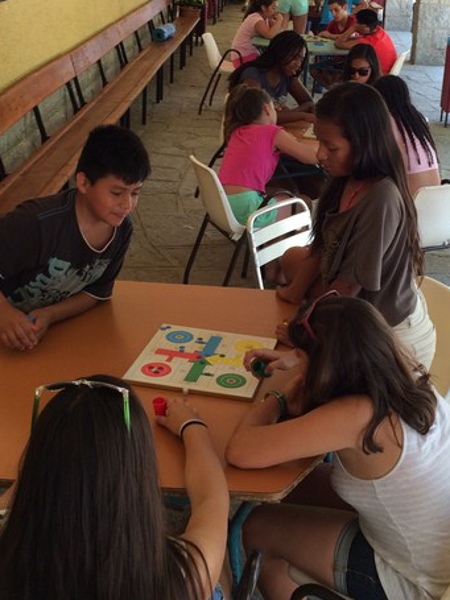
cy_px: 214
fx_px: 884
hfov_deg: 28.4
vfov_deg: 37.2
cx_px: 280
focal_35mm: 51
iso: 50
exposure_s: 1/100
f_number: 2.2
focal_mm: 4.15
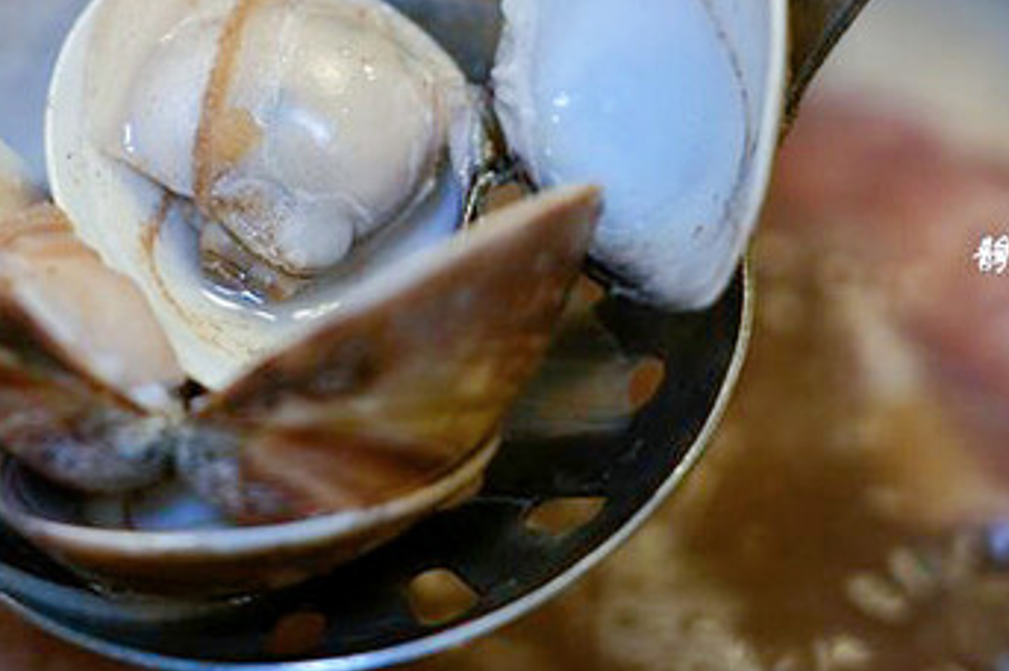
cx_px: 121
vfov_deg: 7.5
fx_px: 5068
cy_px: 3
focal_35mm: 181
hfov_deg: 11.3
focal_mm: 73
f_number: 4
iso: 1000
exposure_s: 1/80
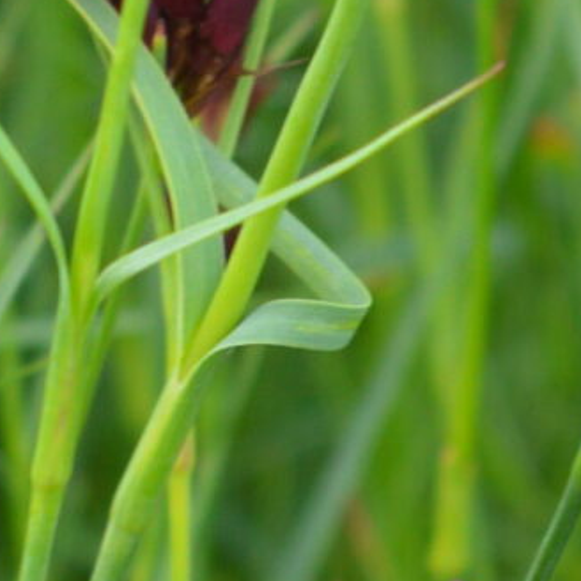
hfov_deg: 3.2
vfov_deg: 3.2
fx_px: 10393
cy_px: -11
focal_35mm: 547
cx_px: -50
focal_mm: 55
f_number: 5.6
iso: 320
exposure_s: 1/125
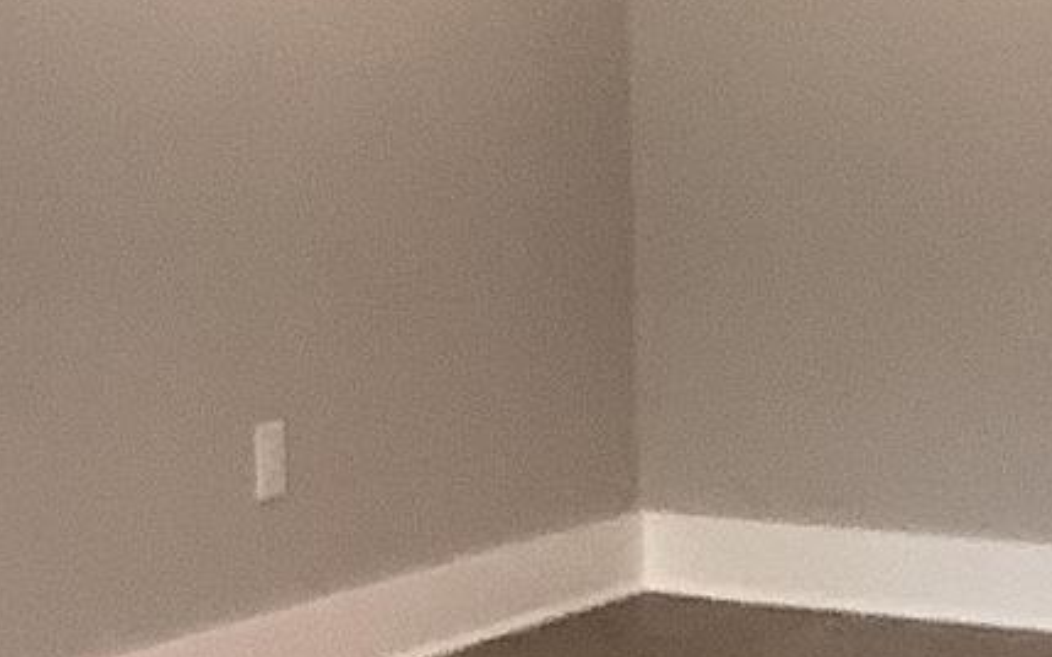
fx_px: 4501
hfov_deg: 12.8
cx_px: -392
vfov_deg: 8.3
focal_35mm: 157
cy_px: -17
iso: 100
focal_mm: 3.3
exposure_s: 1/50
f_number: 2.4
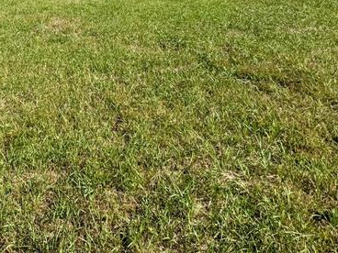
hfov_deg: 39.1
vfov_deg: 33.1
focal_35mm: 39
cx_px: -36
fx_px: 381
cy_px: -11
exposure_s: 1/1748
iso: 50
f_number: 2.2
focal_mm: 2.22
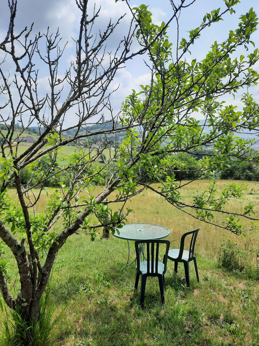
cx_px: 130
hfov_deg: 54.9
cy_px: 173
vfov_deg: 69.4
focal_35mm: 25
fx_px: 249
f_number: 2
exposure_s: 1/1585
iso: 32
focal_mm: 4.6
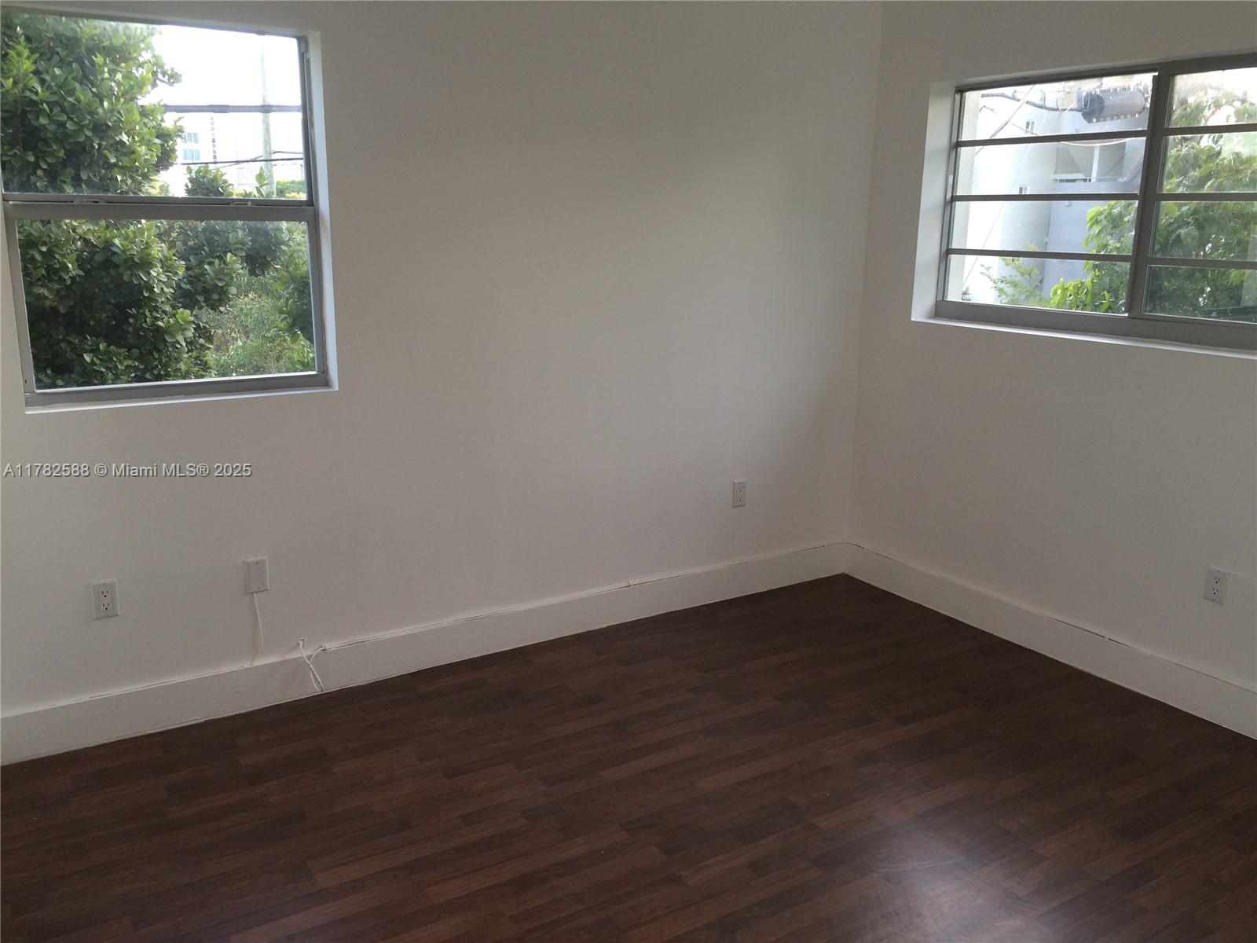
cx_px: 628
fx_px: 1053
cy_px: 472
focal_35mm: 29
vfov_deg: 48.2
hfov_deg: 61.7
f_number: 2.2
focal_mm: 4.15
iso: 40
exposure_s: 1/60
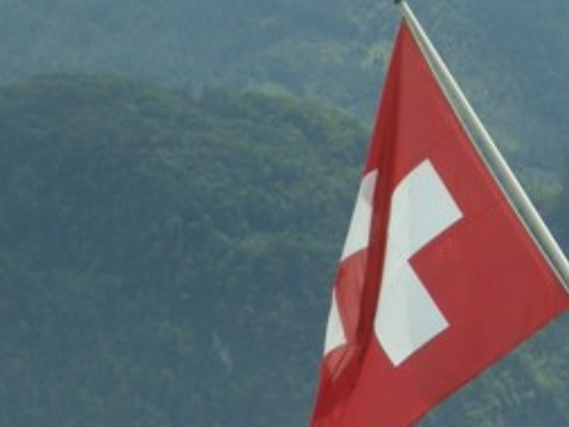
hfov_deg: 10.6
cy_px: 521
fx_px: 3075
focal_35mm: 187
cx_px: 346
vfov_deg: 7.9
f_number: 3.9
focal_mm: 12.2
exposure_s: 1/500
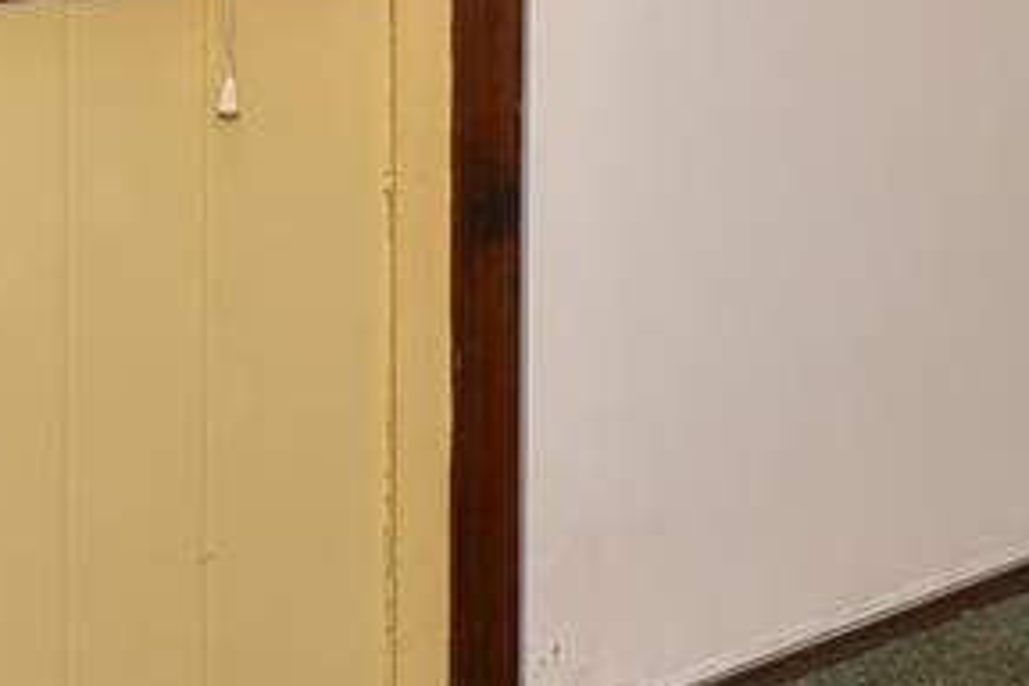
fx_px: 2029
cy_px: -302
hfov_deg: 27.2
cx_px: 979
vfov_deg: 17.5
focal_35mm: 71
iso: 800
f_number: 4.8
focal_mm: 20
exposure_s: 1/90
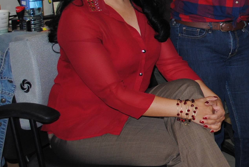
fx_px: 568
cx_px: 326
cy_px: 26
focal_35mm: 82
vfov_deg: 16.5
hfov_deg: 22.2
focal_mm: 18
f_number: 3.5
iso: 200
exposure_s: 1/60
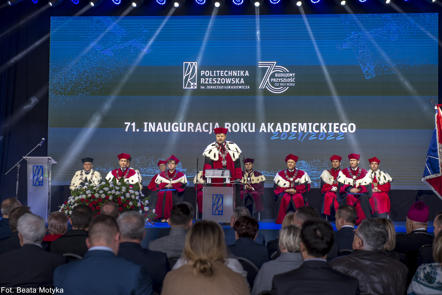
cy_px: 148
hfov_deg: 28.8
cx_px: 221
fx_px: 860
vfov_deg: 19.5
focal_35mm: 70
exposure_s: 1/200
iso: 640
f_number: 4
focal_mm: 70
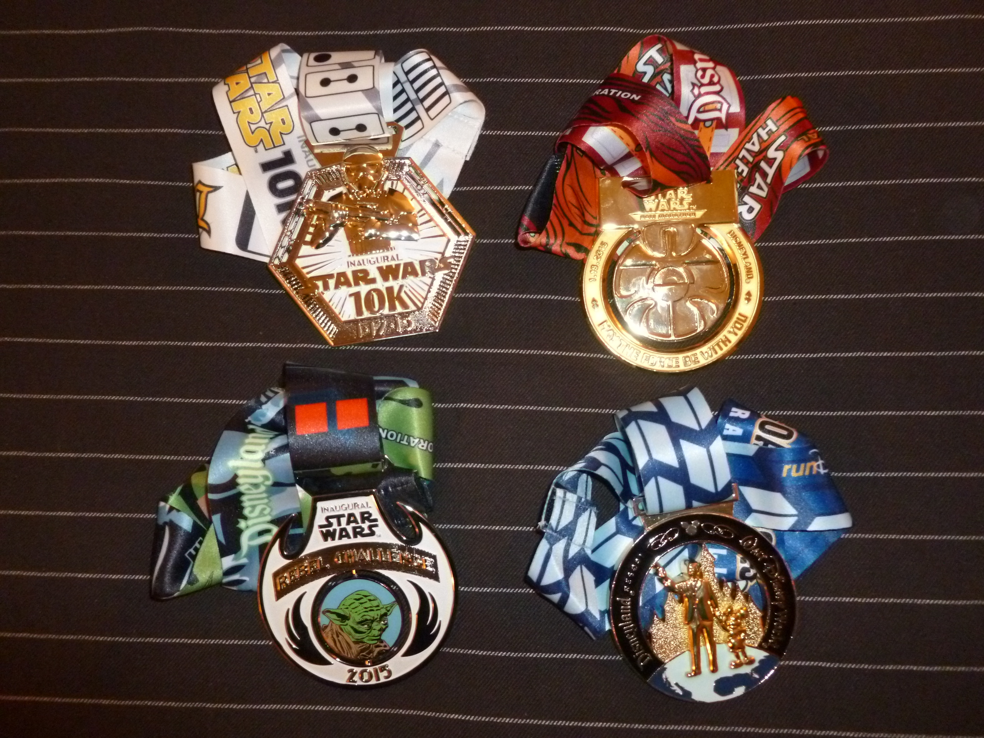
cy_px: 369
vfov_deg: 49.7
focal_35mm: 28
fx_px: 796
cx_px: 492
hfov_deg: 63.4
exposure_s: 1/10
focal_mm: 5
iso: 400
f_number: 3.3
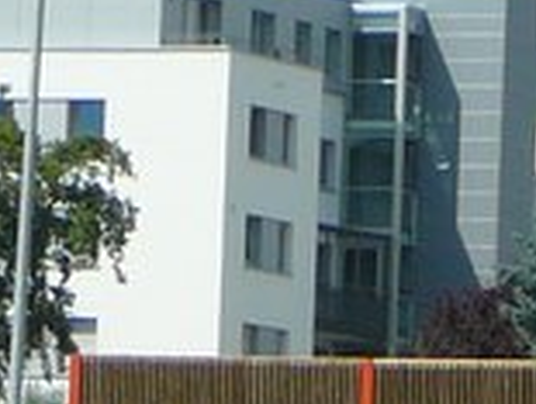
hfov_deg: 4.3
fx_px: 7093
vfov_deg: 3.3
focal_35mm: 457
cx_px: 83
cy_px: 642
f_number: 3.7
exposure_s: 1/1000
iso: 80
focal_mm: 10.5
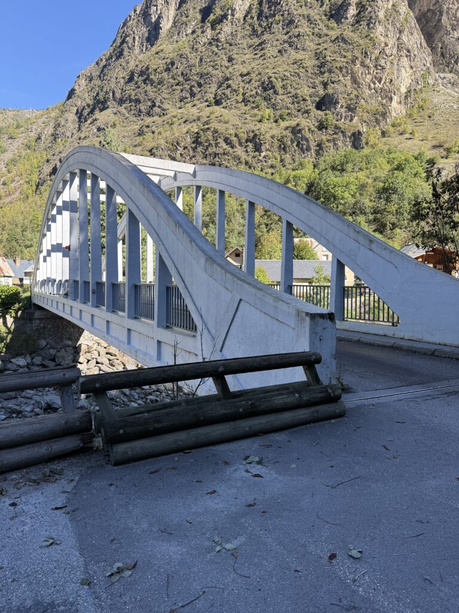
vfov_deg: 71.6
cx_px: 230
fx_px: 424
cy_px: 306
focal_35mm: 24
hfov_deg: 56.8
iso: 100
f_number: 1.78
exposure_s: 1/1139
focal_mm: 6.76
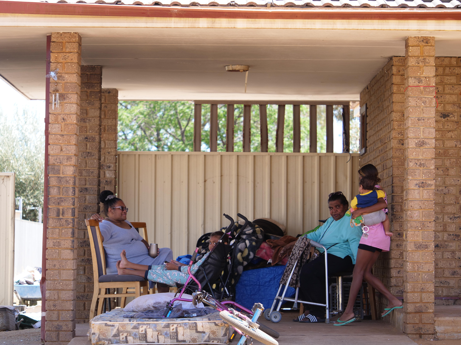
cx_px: 230
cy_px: 172
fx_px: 1864
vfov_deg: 10.6
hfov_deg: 14.1
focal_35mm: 140
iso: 200
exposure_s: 1/320
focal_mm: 70
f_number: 3.2
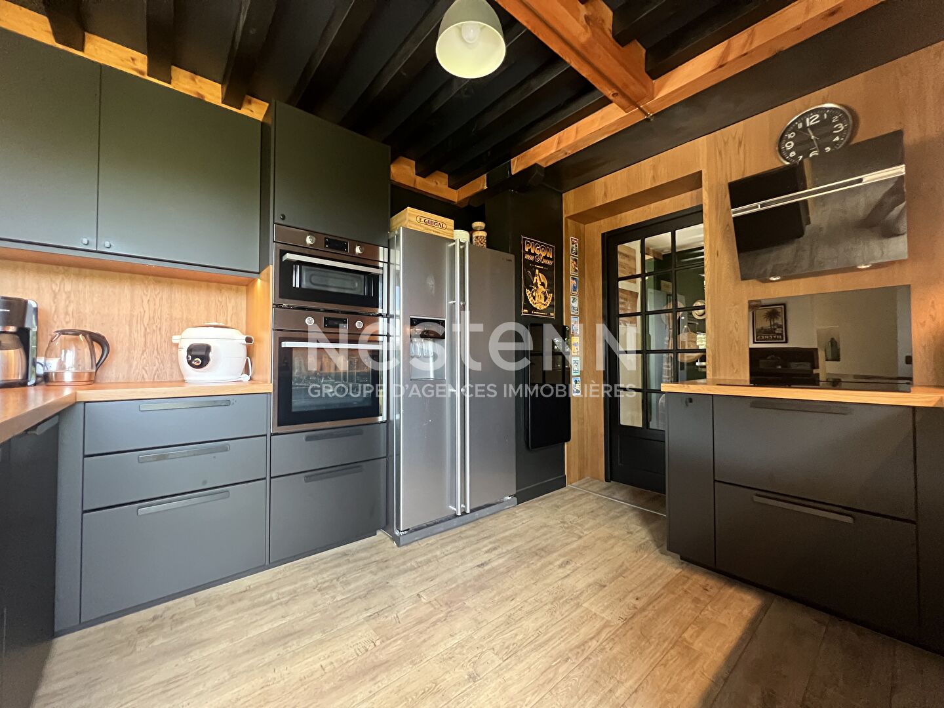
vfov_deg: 89.9
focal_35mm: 13
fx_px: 355
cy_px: 354
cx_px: 472
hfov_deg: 106.2
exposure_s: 1/60
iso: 640
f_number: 1.8
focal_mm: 1.57
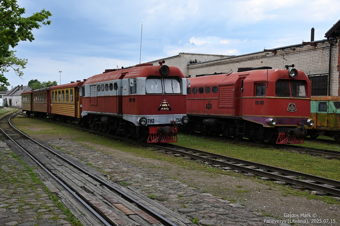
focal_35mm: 48
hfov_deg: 41.1
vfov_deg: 28.1
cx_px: 170
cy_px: 113
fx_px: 453
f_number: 5.6
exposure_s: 1/800
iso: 320
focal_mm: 32
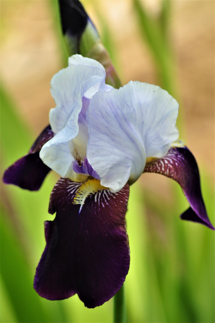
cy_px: 162
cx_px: 108
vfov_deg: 4.6
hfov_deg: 3.0
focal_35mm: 450
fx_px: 4041
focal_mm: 300
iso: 500
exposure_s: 1/125
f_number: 9
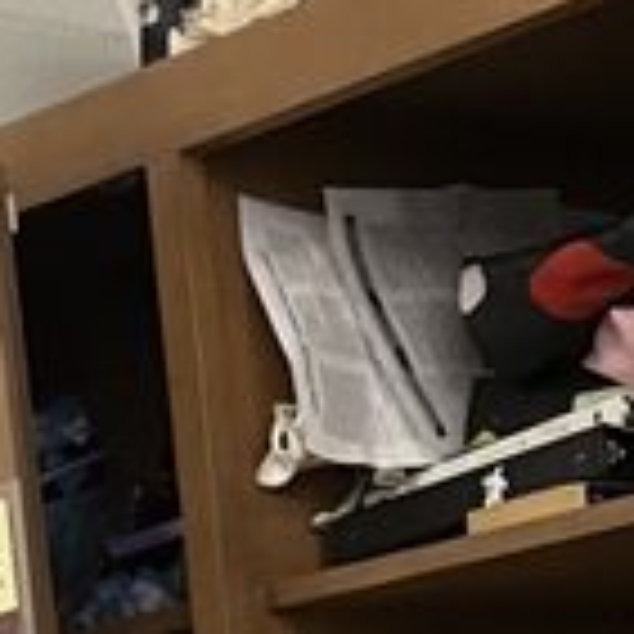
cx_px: 459
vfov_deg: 8.5
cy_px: 1978
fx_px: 3460
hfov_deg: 10.5
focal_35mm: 167
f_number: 1.6
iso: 200
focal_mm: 5.1
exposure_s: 1/60
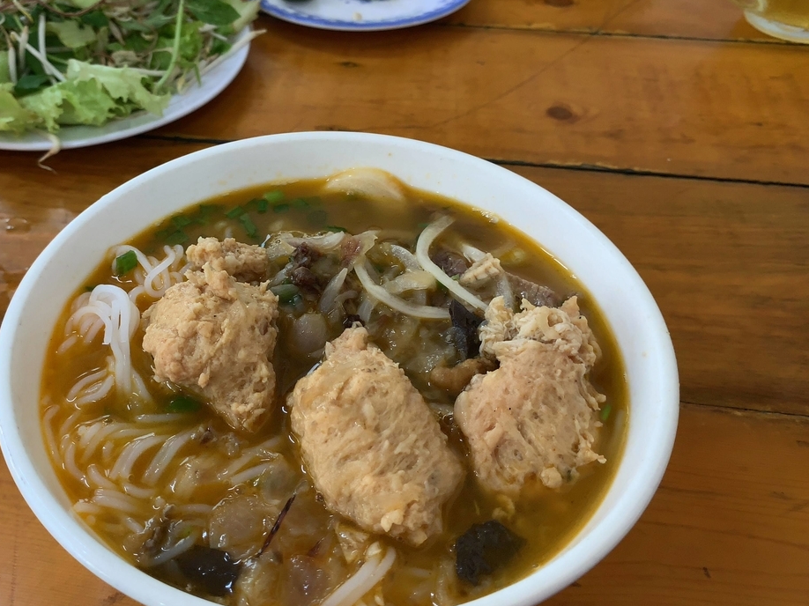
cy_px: 280
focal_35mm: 34
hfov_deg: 53.1
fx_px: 794
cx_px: 283
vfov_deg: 41.7
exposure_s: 1/30
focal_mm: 4.25
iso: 32
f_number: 1.8
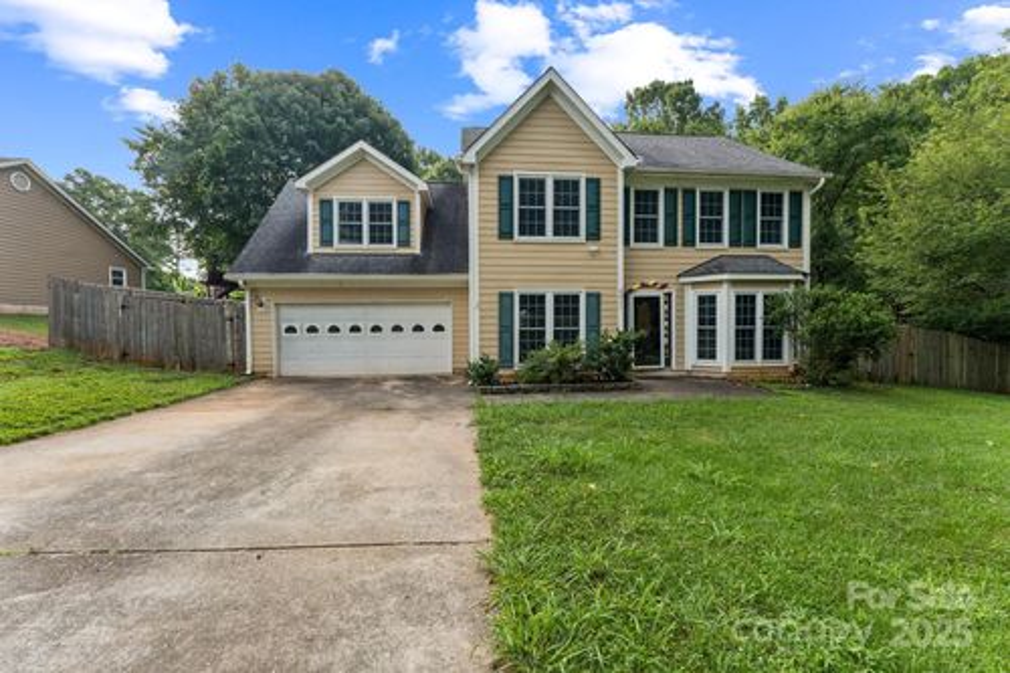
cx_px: 505
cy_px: 336
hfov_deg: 104.3
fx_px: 393
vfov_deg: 81.2
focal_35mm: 14
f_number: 11
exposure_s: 1/60
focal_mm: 14
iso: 200
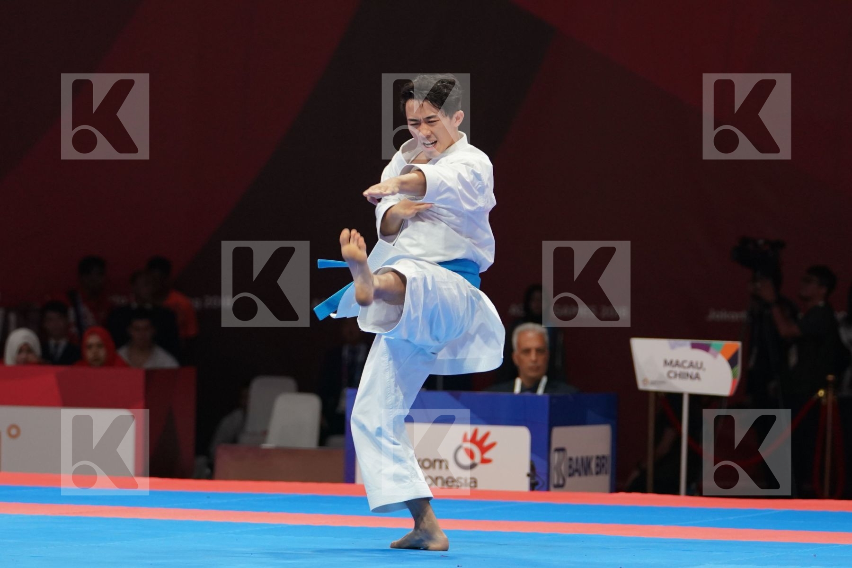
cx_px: 426
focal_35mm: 231
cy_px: 284
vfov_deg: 5.9
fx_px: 5467
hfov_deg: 8.9
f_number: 4
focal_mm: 154
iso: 2000
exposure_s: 1/500
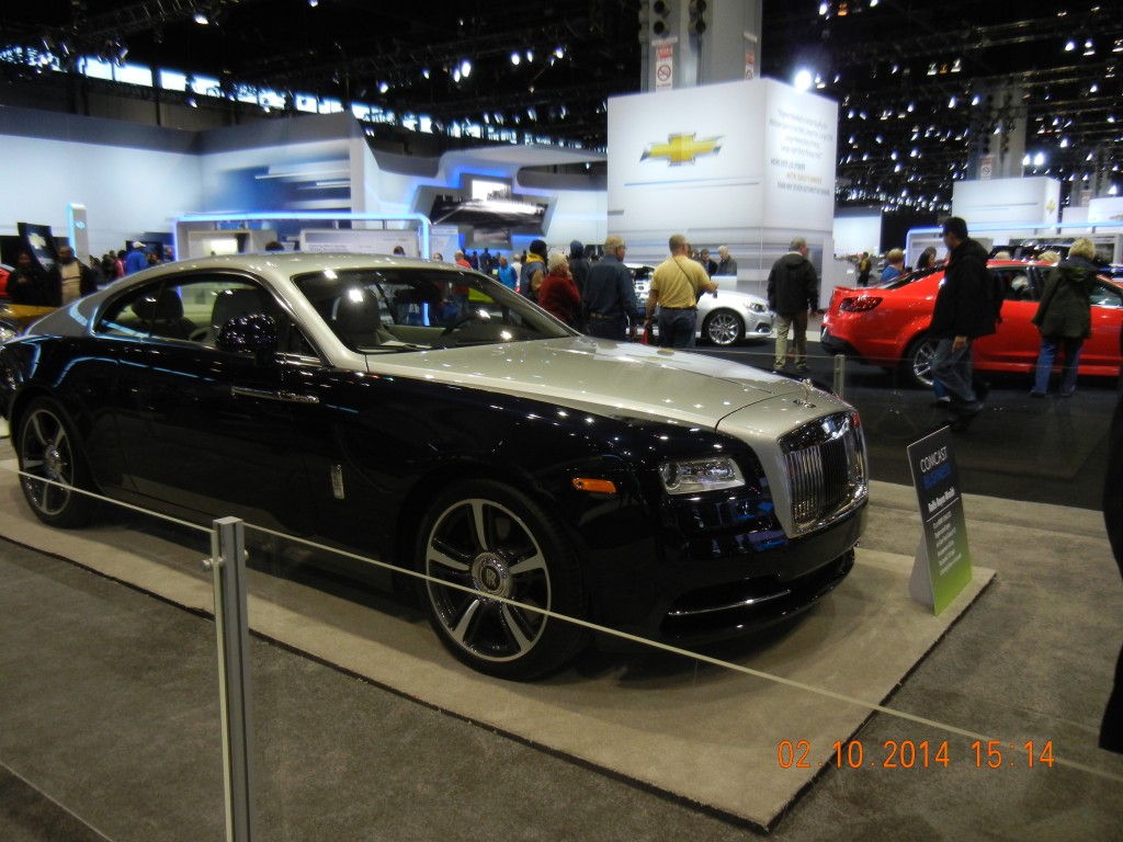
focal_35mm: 30
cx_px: 562
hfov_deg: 60.0
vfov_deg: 46.8
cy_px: 421
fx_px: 973
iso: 369
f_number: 3.5
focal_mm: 5.4
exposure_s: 1/100
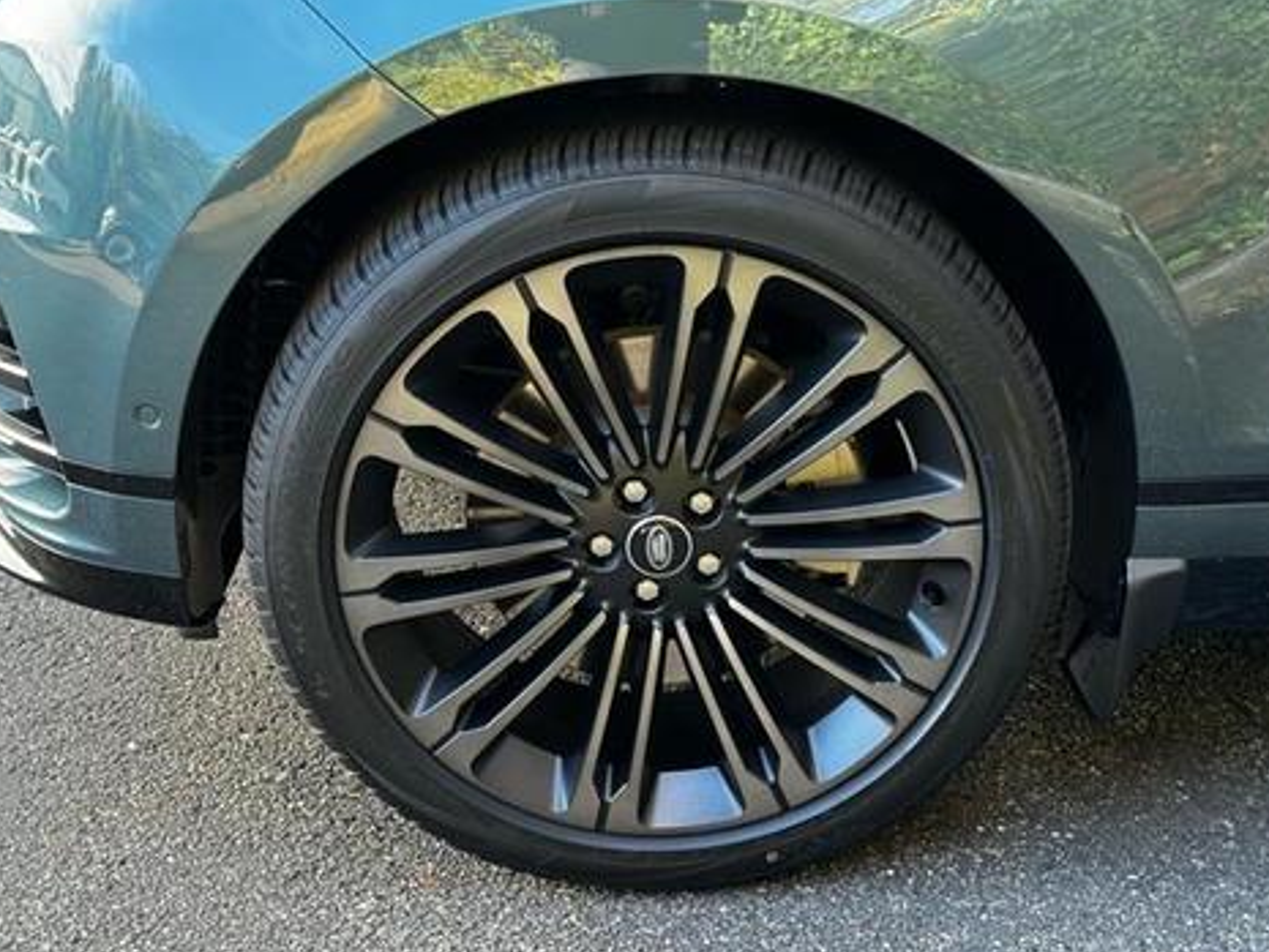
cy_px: 488
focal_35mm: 52
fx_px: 1907
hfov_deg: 36.8
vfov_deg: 28.0
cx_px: 644
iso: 100
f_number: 1.78
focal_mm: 6.76
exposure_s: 1/60
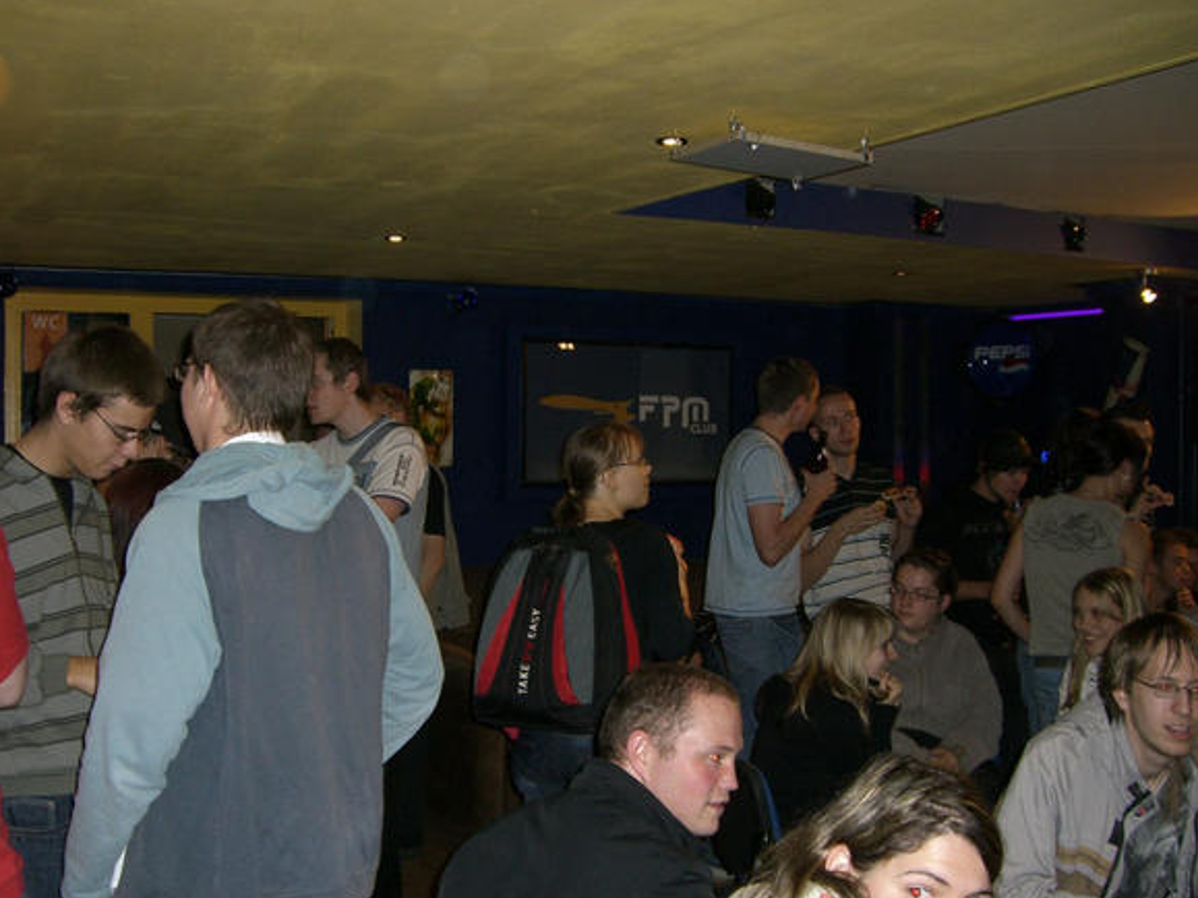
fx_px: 1453
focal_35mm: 42
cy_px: 457
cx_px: 577
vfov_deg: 34.3
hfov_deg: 44.8
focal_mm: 6.2
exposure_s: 1/60
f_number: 2.7
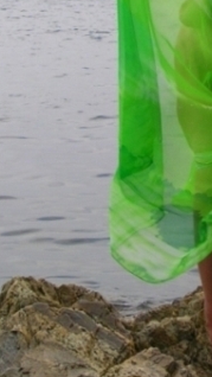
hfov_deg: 8.4
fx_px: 1428
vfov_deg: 15.0
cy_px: 124
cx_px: 236
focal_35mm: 143
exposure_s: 1/140
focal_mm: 9.1
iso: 50
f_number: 3.4
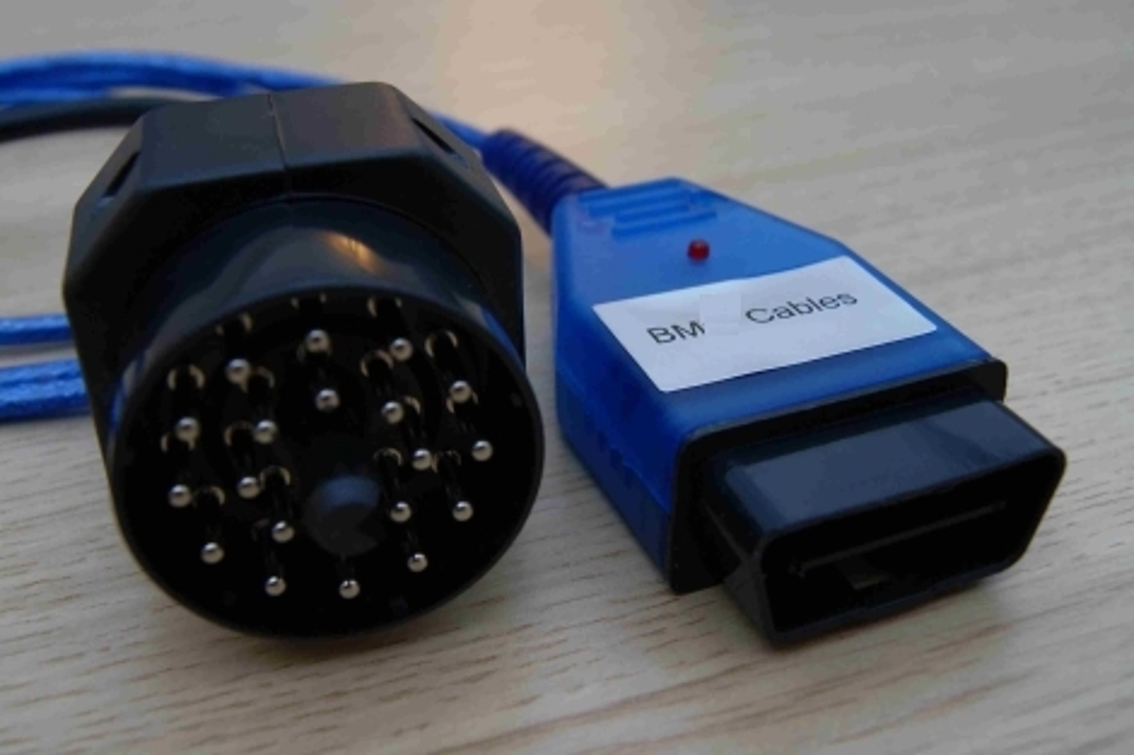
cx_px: 567
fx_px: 1197
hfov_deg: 50.7
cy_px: 378
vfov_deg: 35.0
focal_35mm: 38
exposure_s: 1/40
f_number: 5
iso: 100
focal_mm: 18
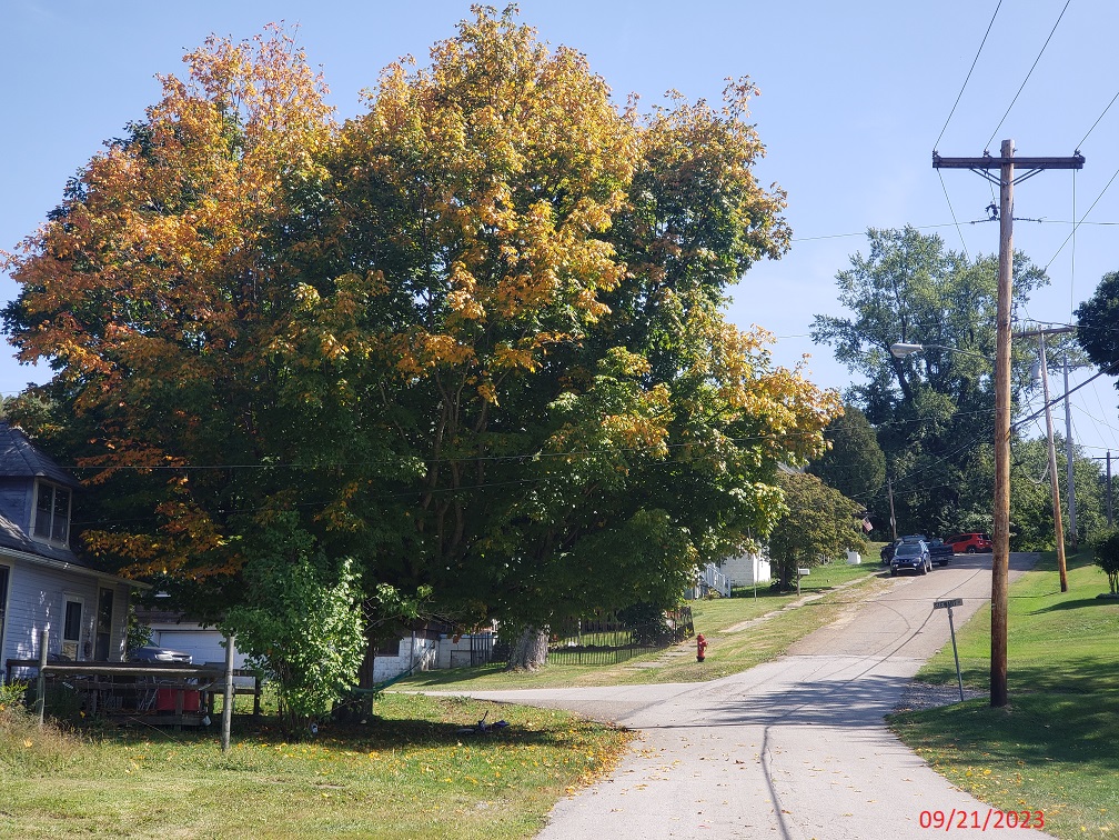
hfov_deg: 36.8
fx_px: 1681
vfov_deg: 28.0
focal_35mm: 52
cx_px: 560
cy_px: 420
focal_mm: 6
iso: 32
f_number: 2.4
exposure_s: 1/365
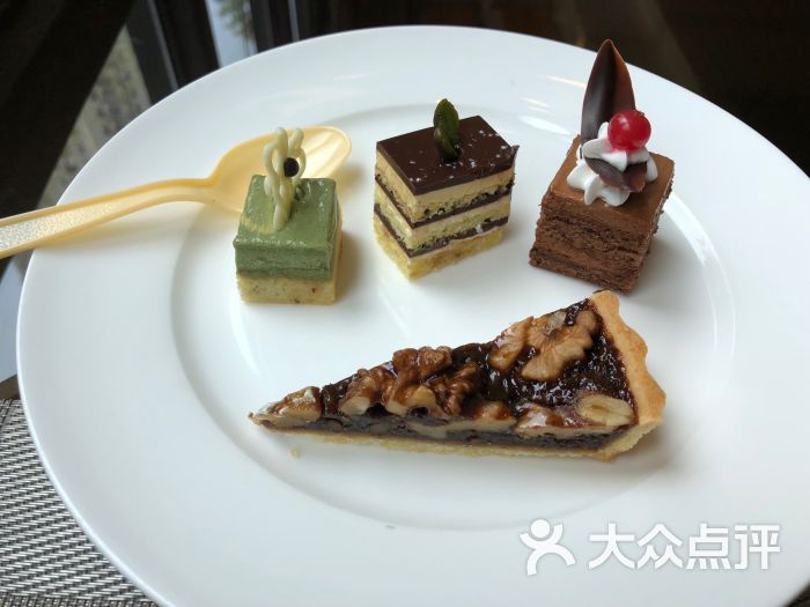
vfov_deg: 49.7
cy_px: 304
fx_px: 655
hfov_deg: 63.4
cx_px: 405
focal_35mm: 28
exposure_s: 1/308
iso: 20
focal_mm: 3.99
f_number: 1.8
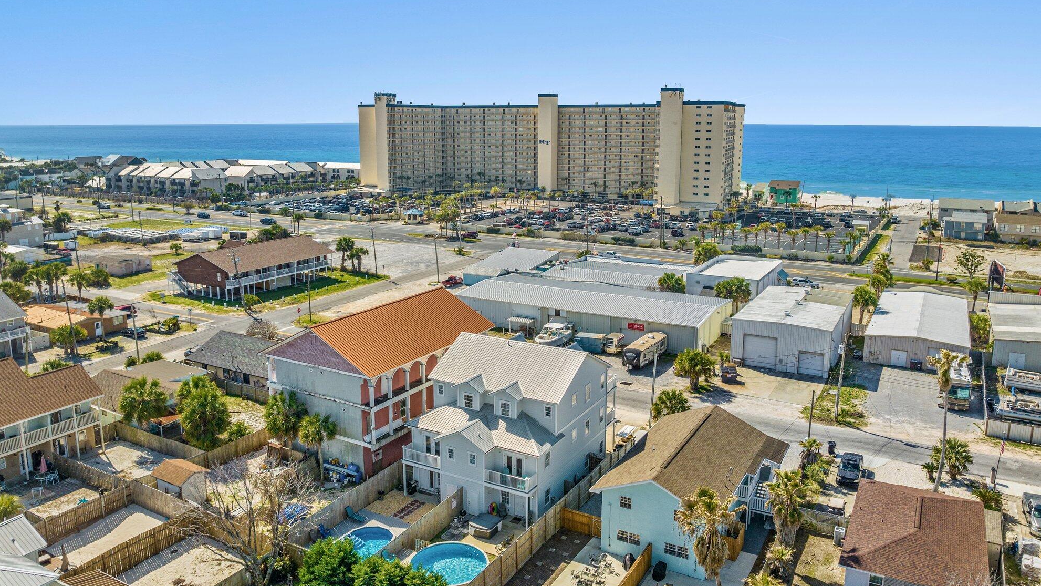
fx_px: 745
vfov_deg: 42.8
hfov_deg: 69.9
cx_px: 520
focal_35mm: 27
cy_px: 262
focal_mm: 12.29
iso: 100
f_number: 3.5
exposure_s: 1/800
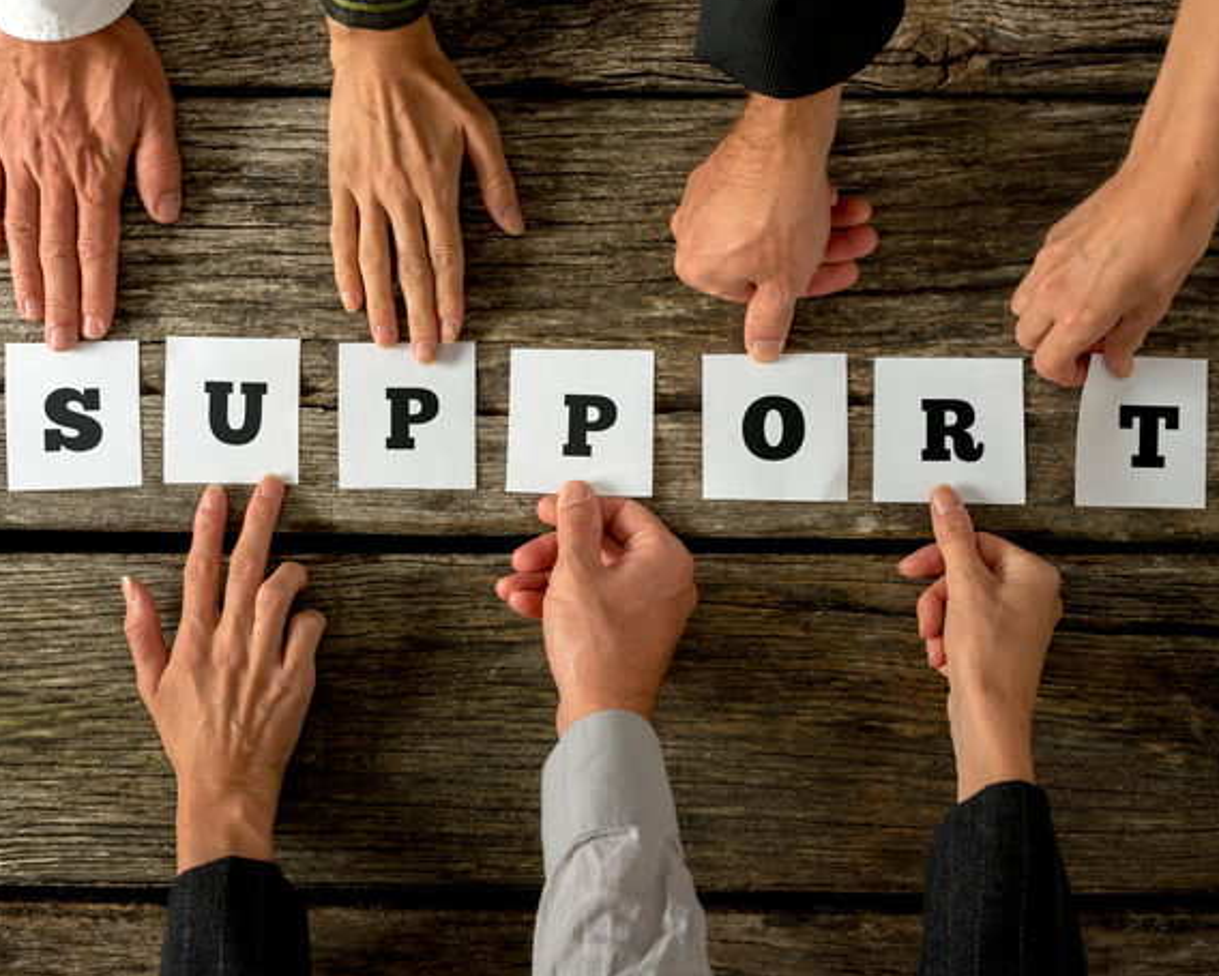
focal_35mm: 49
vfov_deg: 30.8
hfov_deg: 38.0
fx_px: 1769
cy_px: 384
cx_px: 589
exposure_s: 1/160
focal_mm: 35
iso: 100
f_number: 10
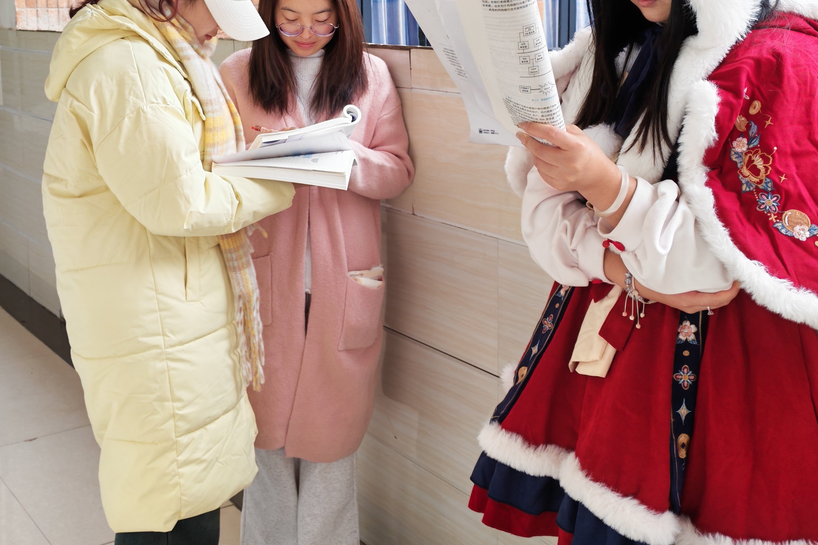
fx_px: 1045
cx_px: 400
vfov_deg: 28.7
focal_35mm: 46
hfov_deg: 42.7
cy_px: 117
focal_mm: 6.12
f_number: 1.9
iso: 200
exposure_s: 1/100
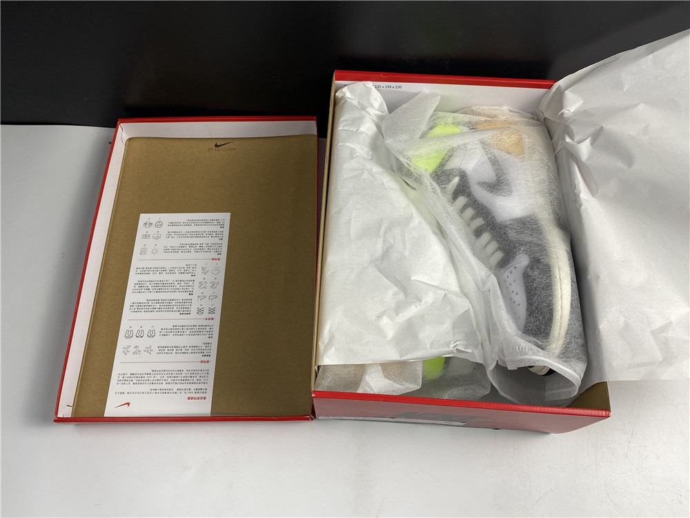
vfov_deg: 53.1
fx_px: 518
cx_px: 345
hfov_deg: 67.3
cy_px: 259
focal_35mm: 26
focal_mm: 4.25
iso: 50
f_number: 1.8
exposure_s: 1/100
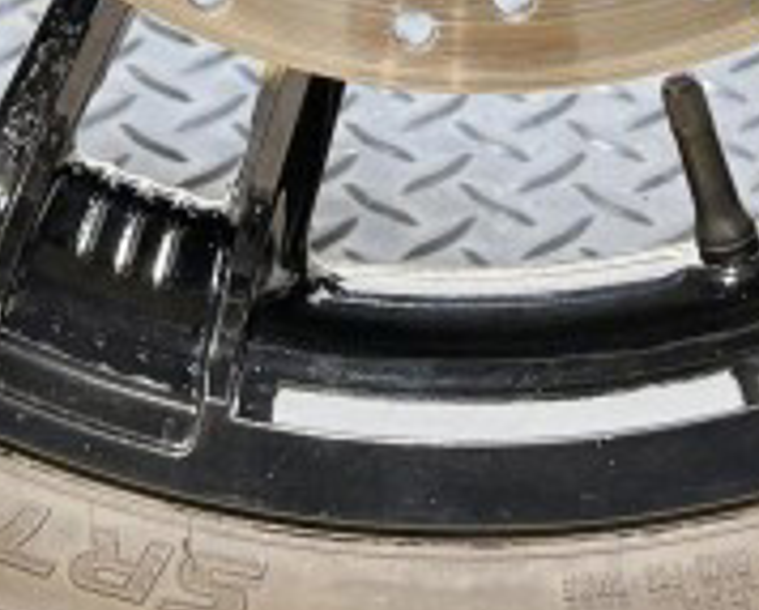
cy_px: -793
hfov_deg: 12.7
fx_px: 3420
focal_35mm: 152
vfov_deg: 9.2
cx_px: 365
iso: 125
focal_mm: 5.96
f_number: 1.6
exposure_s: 1/120
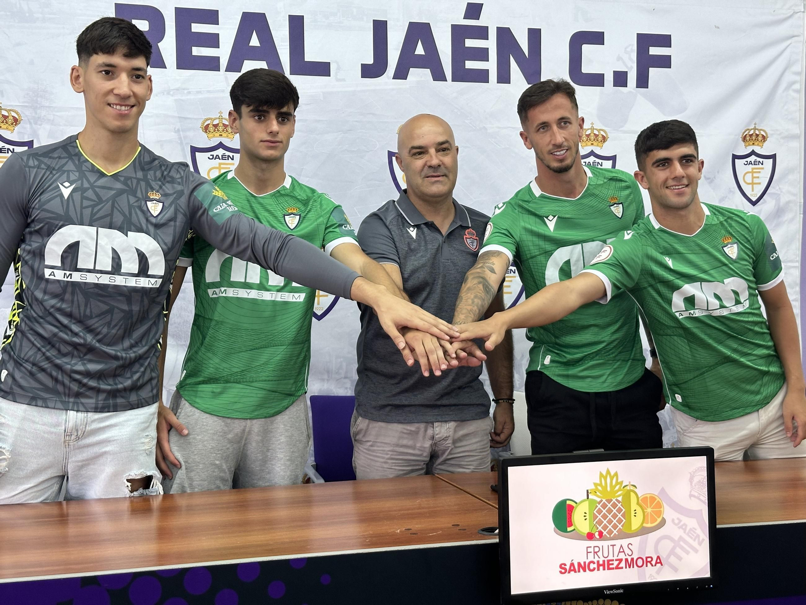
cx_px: 403
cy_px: 302
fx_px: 1118
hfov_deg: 39.7
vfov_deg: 30.3
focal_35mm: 48
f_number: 1.78
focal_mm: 6.86
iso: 100
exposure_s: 1/50
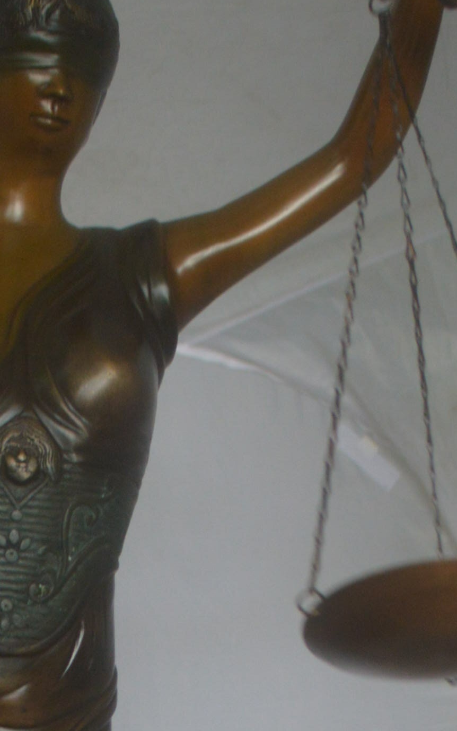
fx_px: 2390
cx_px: 117
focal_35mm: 120
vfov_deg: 16.8
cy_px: 817
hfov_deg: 10.9
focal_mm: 24
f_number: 4
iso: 560
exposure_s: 1/60
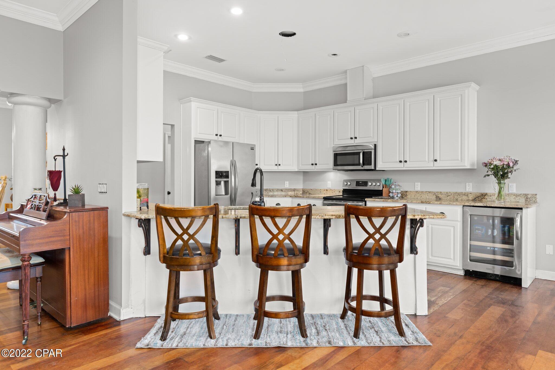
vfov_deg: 55.1
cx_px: 278
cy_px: 185
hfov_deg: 76.1
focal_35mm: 23
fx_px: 355
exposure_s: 1.3
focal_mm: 23
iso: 500
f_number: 9
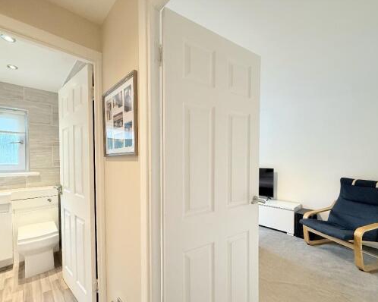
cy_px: 164
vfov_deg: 80.2
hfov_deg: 92.9
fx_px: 179
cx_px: 173
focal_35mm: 16
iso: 200
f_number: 2.2
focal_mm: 2.22
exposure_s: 1/50
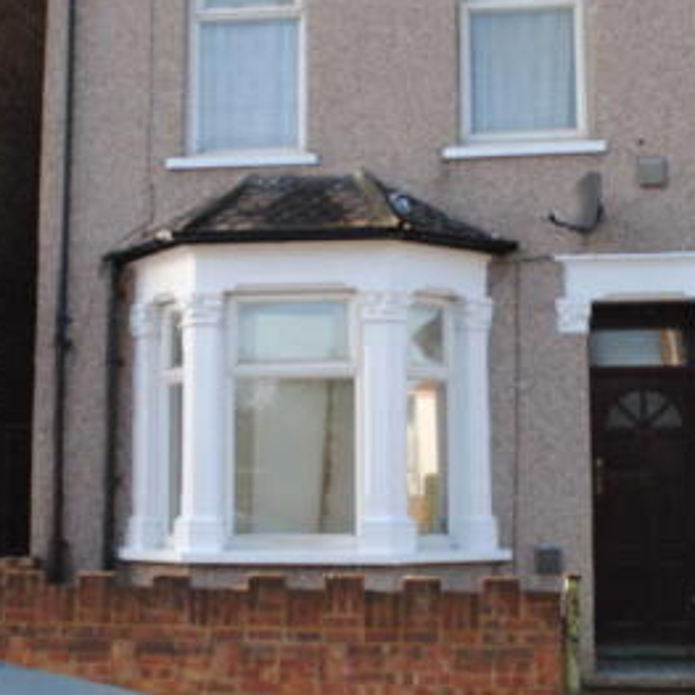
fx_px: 1295
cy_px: 311
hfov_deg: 30.0
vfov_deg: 30.0
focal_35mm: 57
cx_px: 382
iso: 110
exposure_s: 1/125
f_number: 5.6
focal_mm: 18
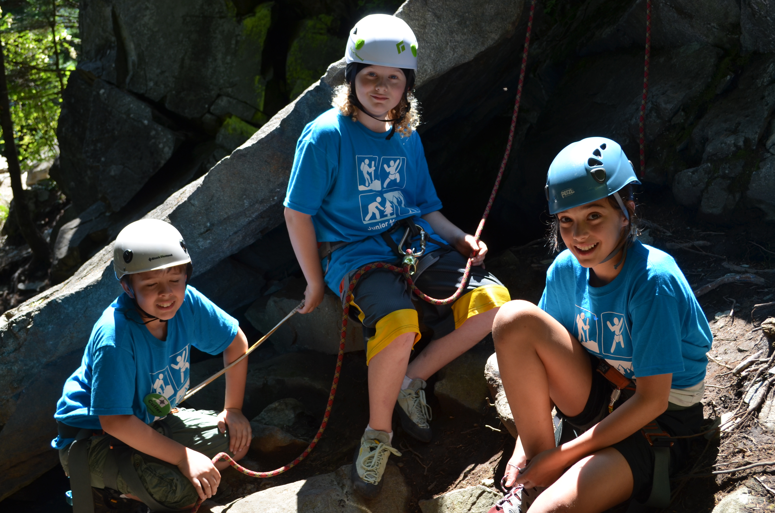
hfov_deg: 39.0
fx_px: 1096
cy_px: 256
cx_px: 388
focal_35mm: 51
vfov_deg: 26.4
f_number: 6.3
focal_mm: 34
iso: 200
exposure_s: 1/160
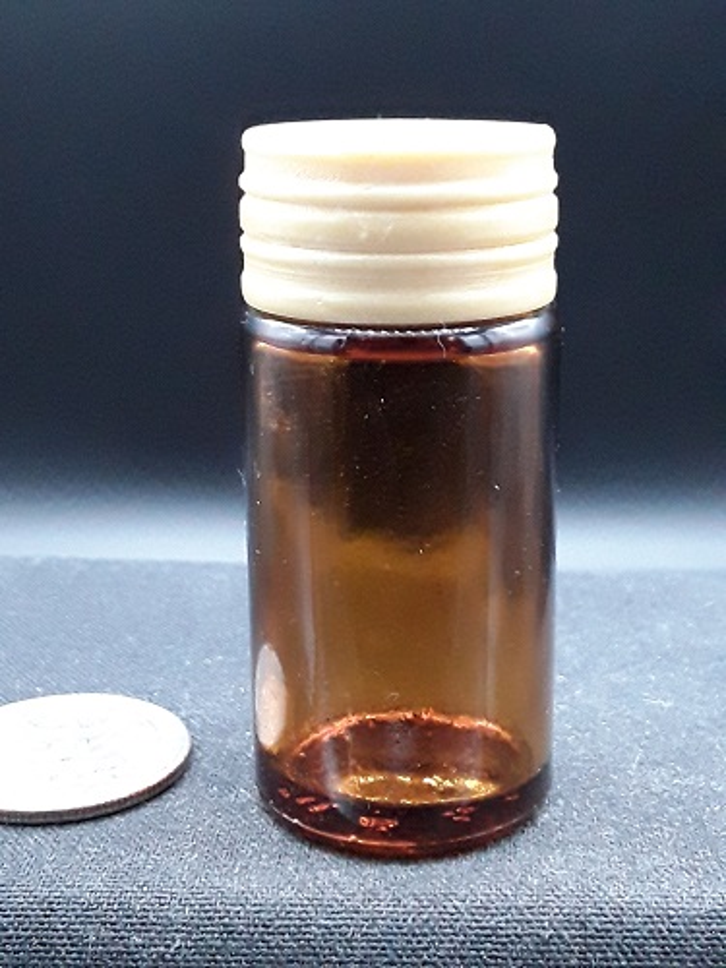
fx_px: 755
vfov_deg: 65.3
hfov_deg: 51.4
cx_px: 363
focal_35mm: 27
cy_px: 484
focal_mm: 2.91
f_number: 1.9
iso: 400
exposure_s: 1/100
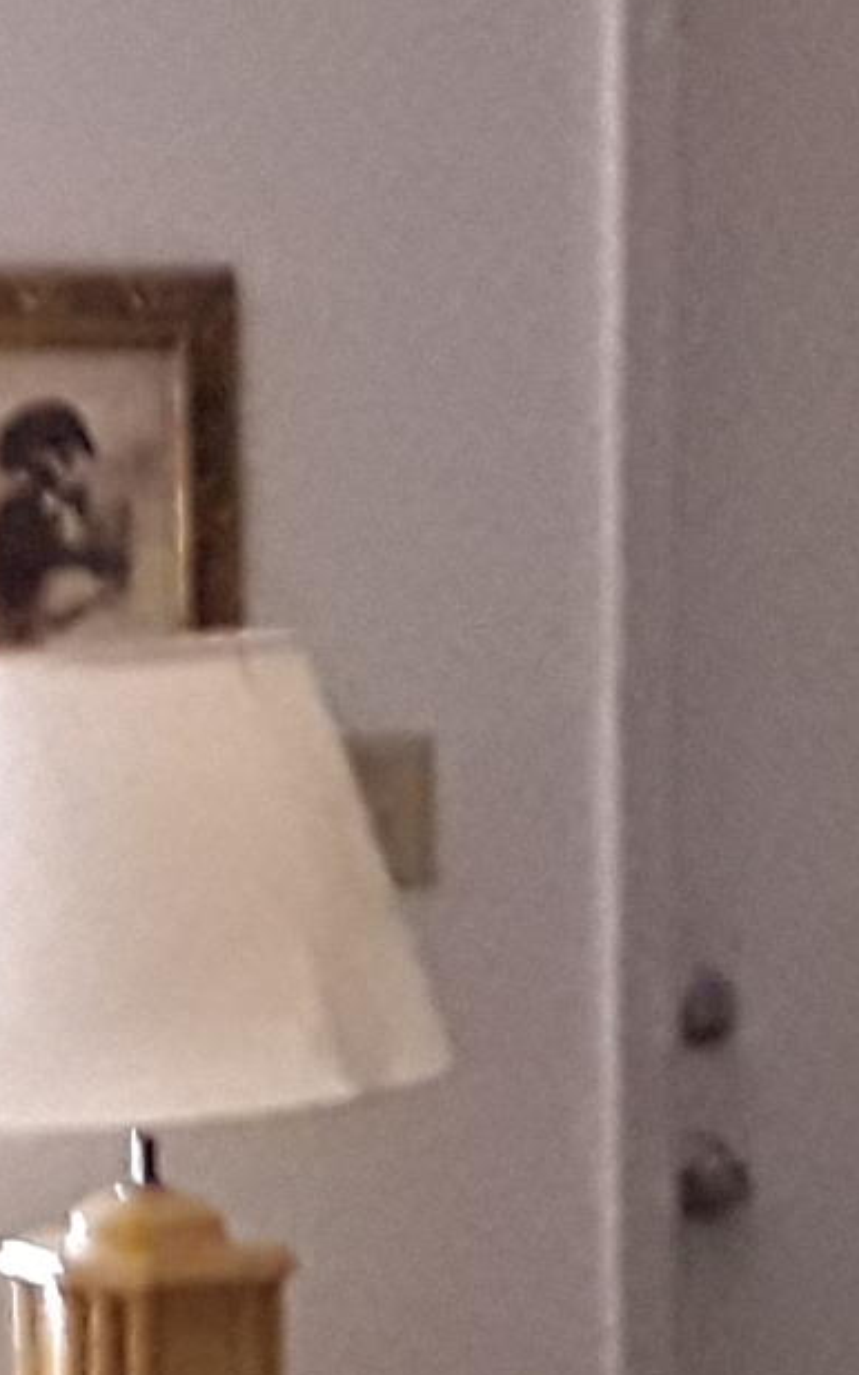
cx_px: 465
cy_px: 1916
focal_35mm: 139
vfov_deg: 14.3
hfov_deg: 9.4
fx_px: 5209
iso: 500
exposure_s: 1/15
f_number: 1.9
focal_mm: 2.91
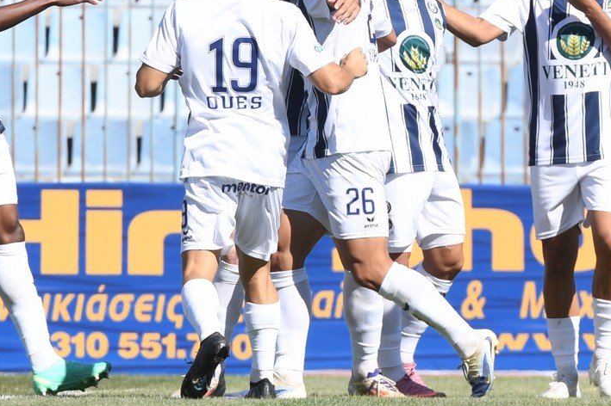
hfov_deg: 4.1
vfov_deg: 2.7
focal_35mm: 508
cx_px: 321
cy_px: 99
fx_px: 8617
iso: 200
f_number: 5.6
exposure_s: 1/800
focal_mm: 200
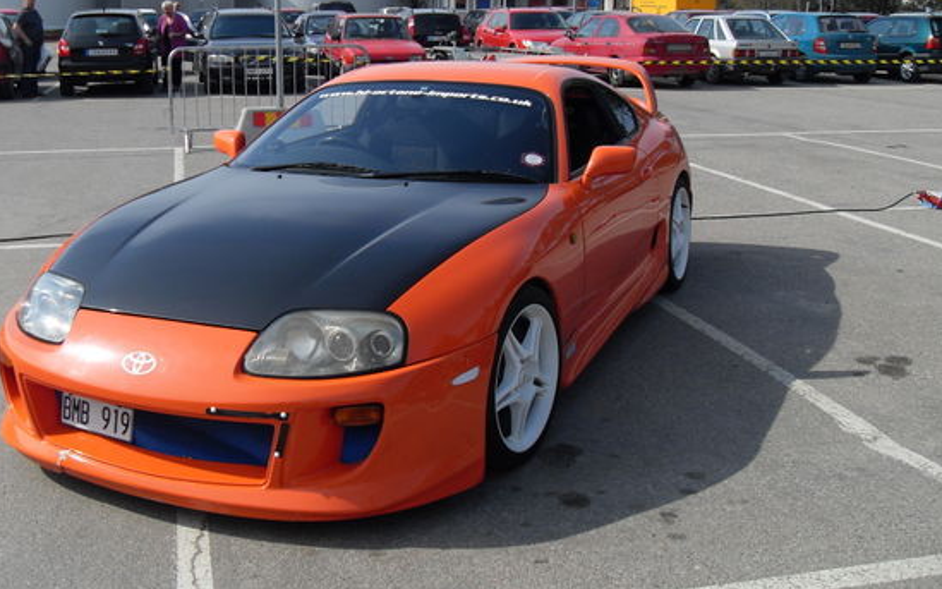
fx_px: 1078
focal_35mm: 42
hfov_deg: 47.1
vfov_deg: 30.5
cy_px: 249
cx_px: 412
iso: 80
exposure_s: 1/250
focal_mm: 6.3
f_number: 7
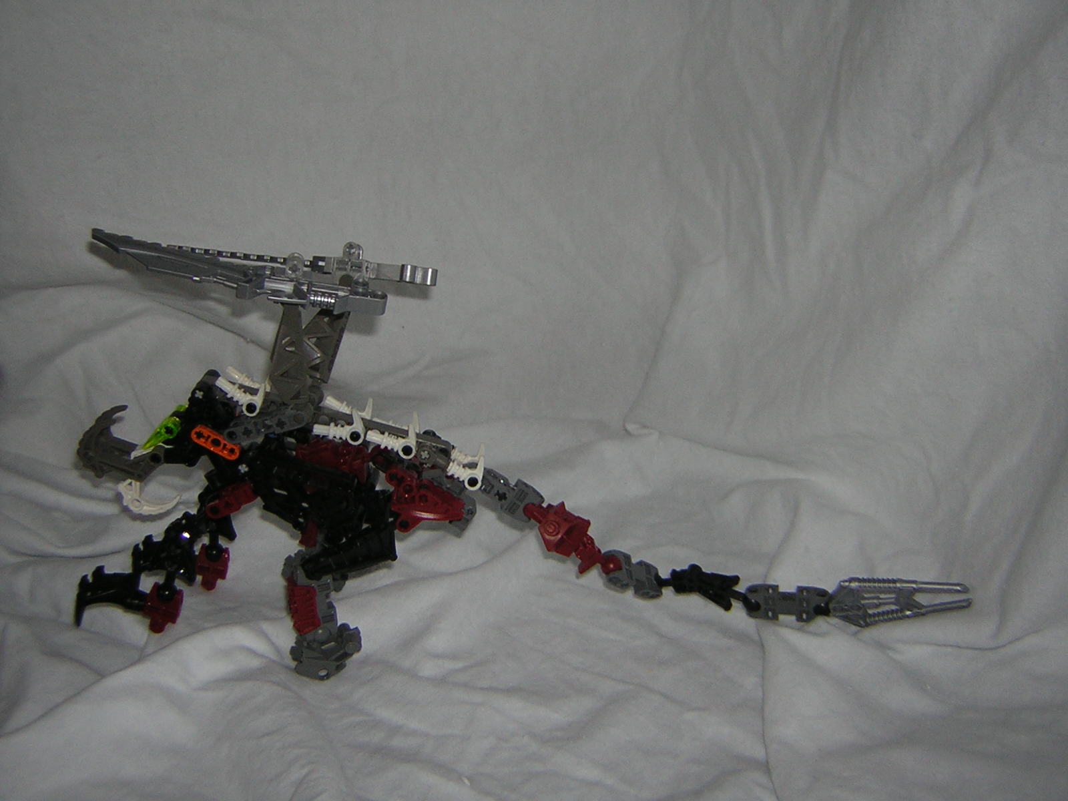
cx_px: 534
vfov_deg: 39.7
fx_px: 1111
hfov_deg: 51.4
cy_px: 400
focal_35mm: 36
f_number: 2.6
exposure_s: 1/60.1
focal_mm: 4.7
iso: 50
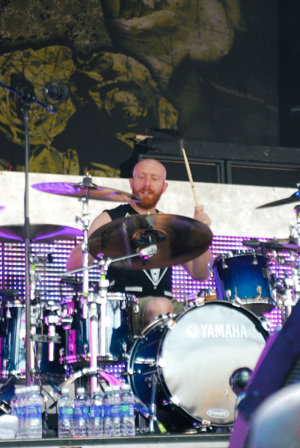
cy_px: 224
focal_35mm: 112
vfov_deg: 18.2
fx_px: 1404
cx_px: 150
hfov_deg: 12.2
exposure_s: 1/125
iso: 1000
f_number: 2.8
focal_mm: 75
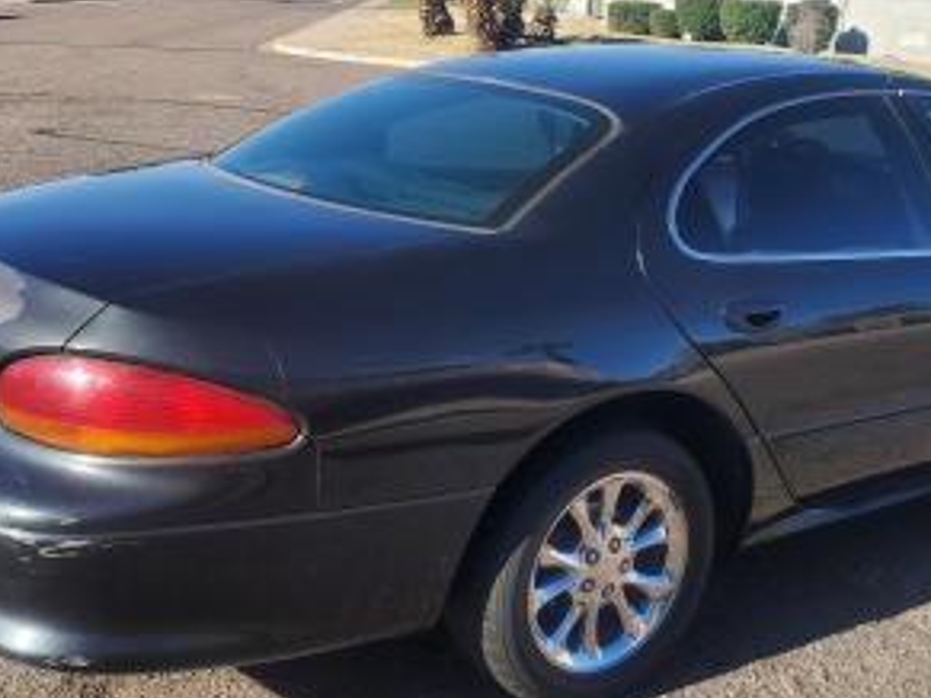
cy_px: 343
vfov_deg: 32.2
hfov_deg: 41.8
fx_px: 1210
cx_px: 585
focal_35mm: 45
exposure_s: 1/868
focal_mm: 4.3
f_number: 2.4
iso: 50
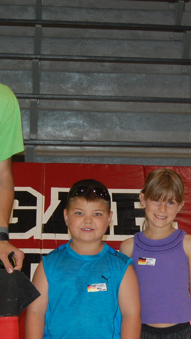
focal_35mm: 123
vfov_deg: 17.3
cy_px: 248
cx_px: 172
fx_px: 1110
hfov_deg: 9.8
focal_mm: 31
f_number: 4.5
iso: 400
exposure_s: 1/60
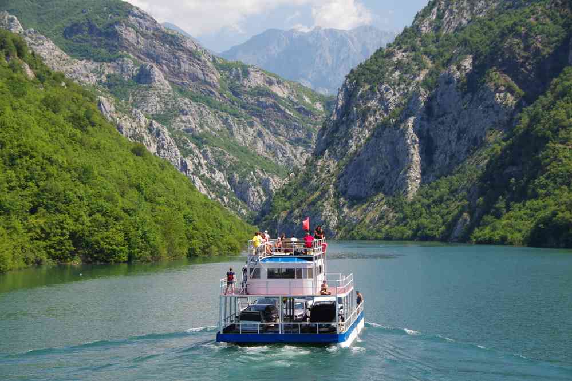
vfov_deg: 16.6
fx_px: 1311
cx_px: 286
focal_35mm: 82
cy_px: 190
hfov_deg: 24.6
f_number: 9
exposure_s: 1/100
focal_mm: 55
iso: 200
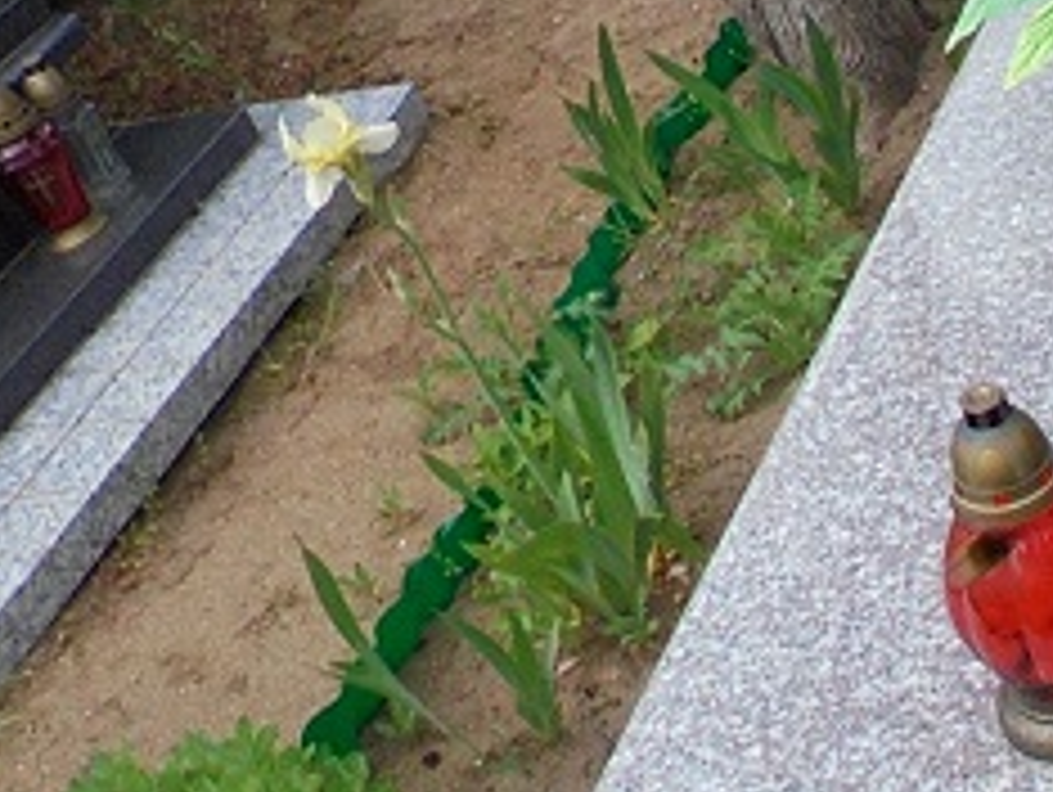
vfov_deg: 20.7
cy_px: 270
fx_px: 2162
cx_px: 1102
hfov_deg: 25.7
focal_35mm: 71
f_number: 11.5
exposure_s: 1/160
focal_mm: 4.6
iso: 400
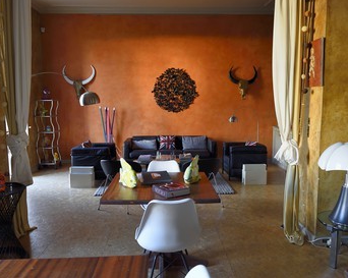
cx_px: 172
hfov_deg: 58.8
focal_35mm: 30
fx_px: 309
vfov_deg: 48.4
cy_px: 137
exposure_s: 1/40
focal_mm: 26
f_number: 5
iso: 1600
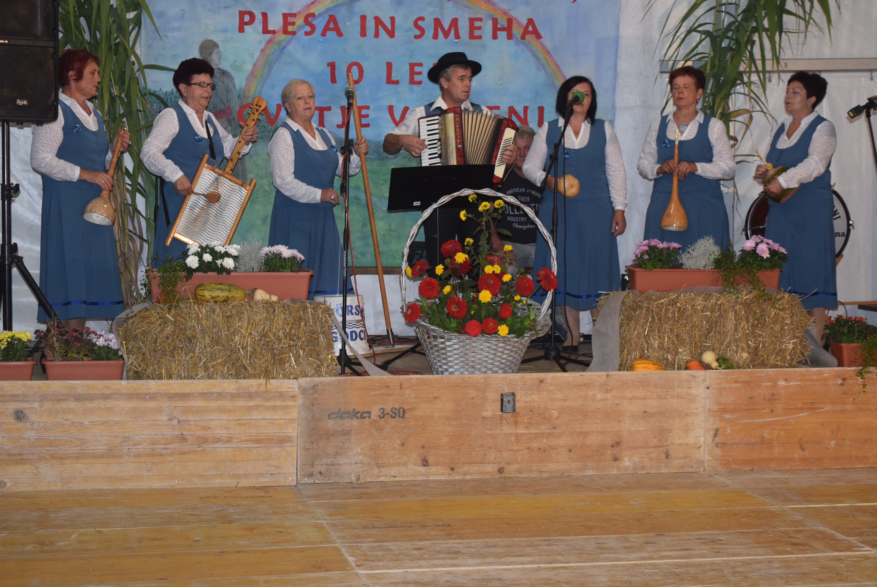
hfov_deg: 28.1
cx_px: 438
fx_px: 1755
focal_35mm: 72
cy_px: 294
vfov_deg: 19.0
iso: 1000
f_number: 5.3
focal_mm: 48
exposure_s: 1/60
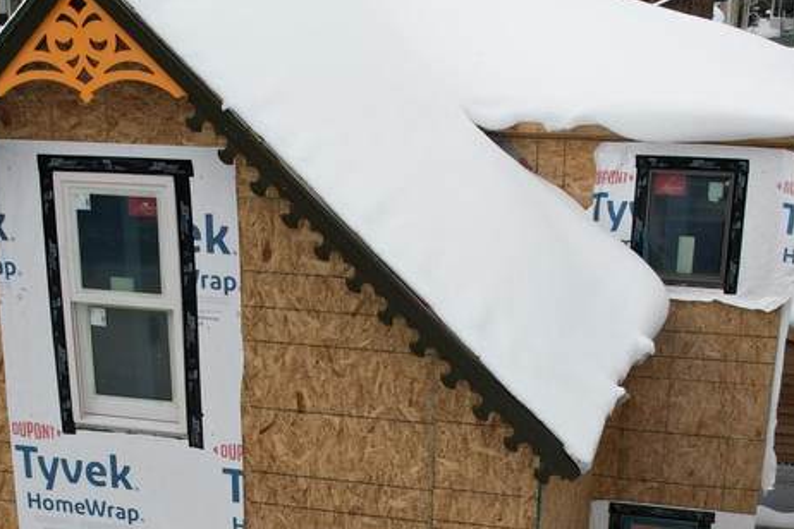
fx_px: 1345
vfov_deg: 21.6
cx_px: 308
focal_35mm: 61
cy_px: 508
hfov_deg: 32.8
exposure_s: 1/2000
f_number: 2.8
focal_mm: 8.38
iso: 140
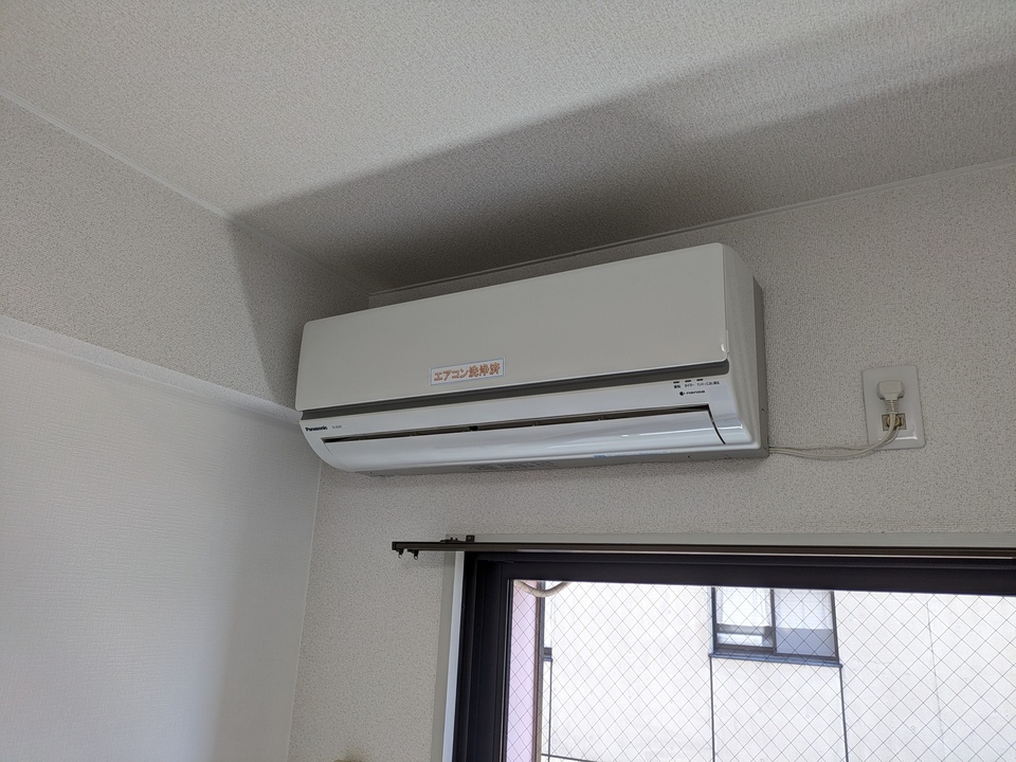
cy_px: 381
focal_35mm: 25
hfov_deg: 69.4
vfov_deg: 54.9
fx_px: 734
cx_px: 508
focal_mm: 5.43
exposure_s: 1/120
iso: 69
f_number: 1.89
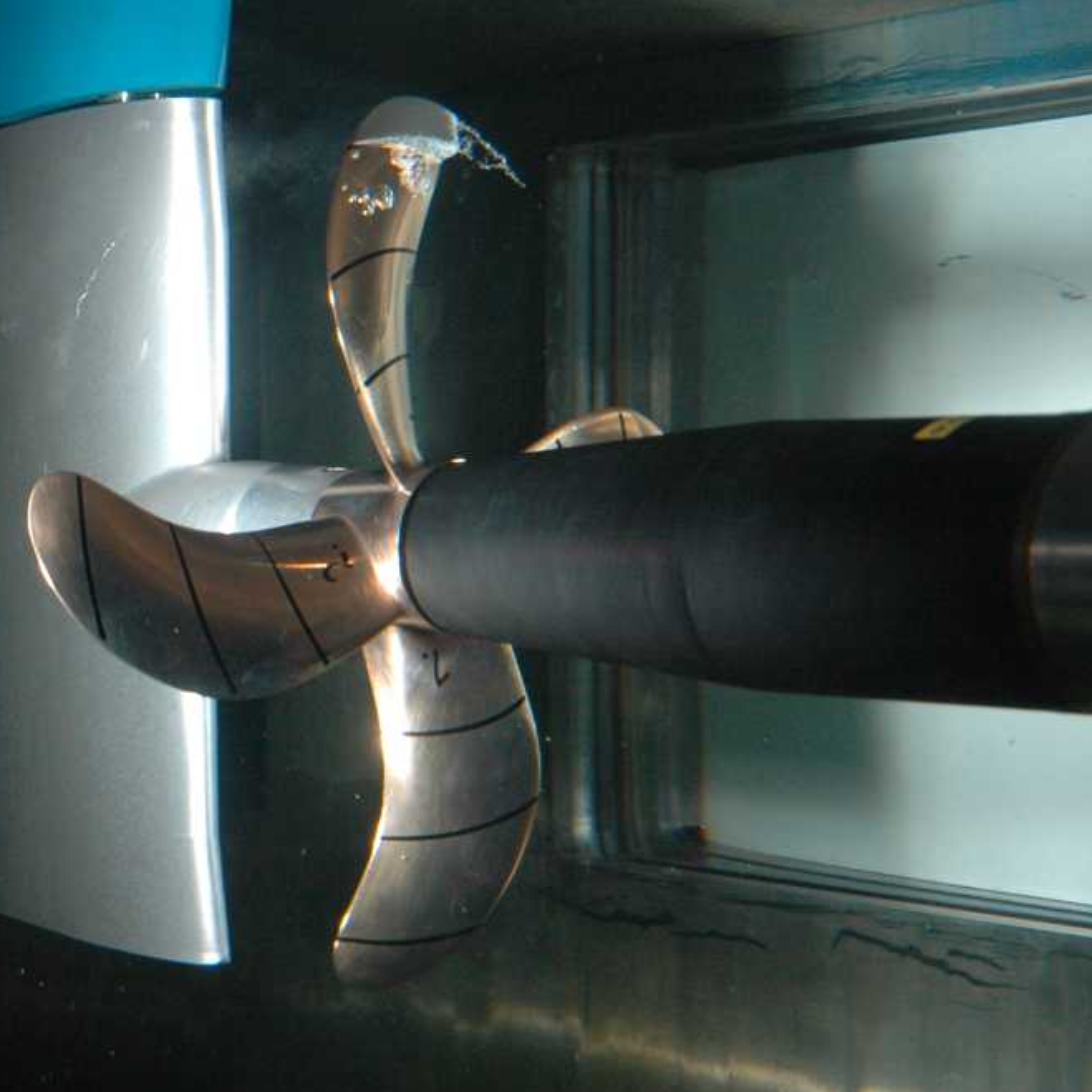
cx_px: 439
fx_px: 2414
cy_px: 549
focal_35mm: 68
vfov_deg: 25.5
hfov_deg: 25.4
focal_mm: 35
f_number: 9
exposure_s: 1/60
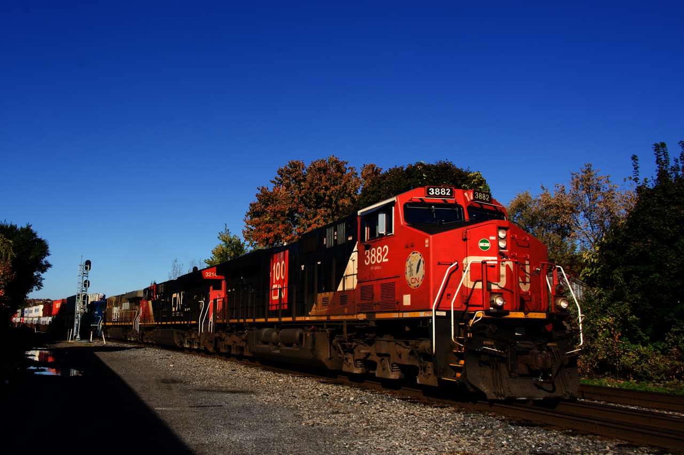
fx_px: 551
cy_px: 228
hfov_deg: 63.7
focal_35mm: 29
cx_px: 342
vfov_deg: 44.9
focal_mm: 29
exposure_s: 1/640
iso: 250
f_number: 8
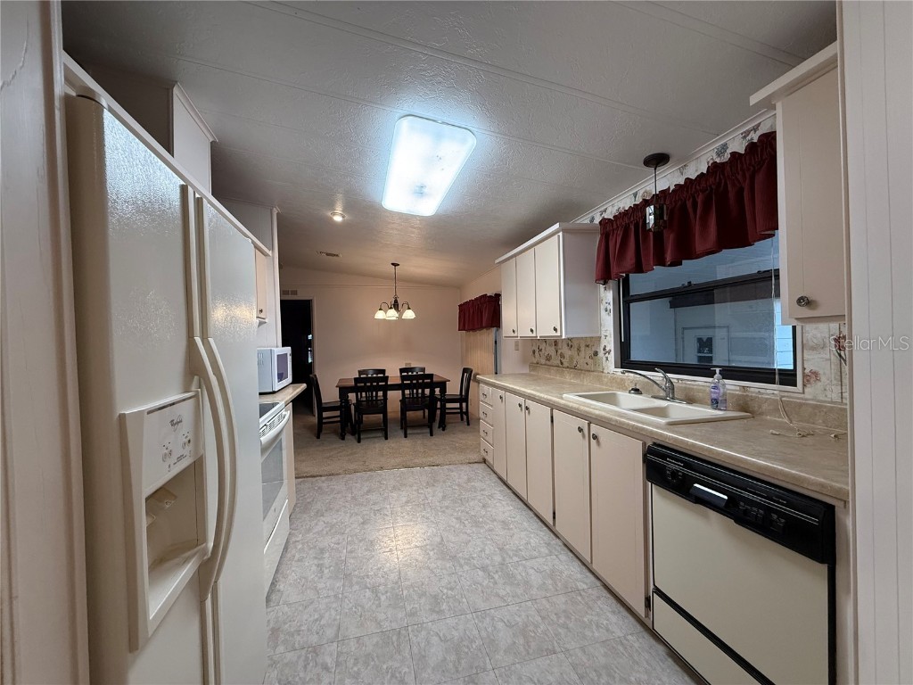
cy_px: 342
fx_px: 369
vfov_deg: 85.7
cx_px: 456
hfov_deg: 102.1
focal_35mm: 14
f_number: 2.2
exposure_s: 1/120
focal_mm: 2.22
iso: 250
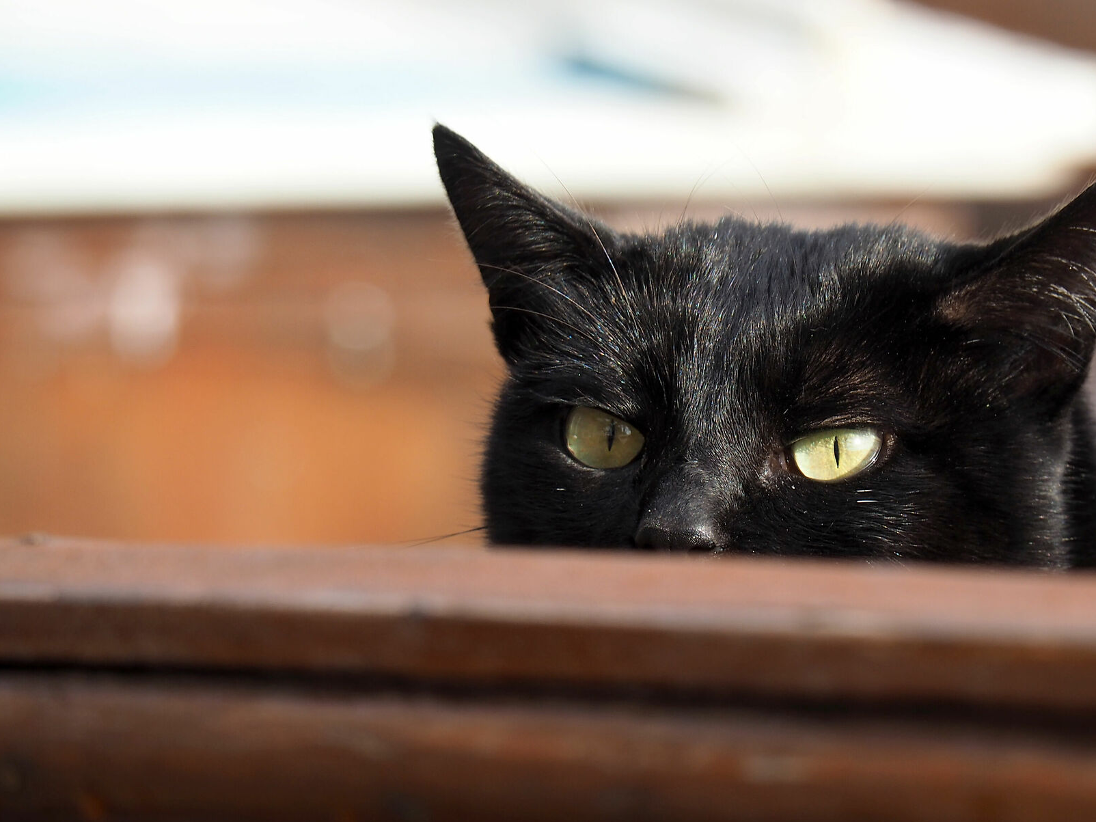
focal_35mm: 449
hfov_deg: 4.4
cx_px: 748
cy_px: 429
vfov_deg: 3.3
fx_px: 14216
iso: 200
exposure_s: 1/250
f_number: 5.6
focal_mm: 150
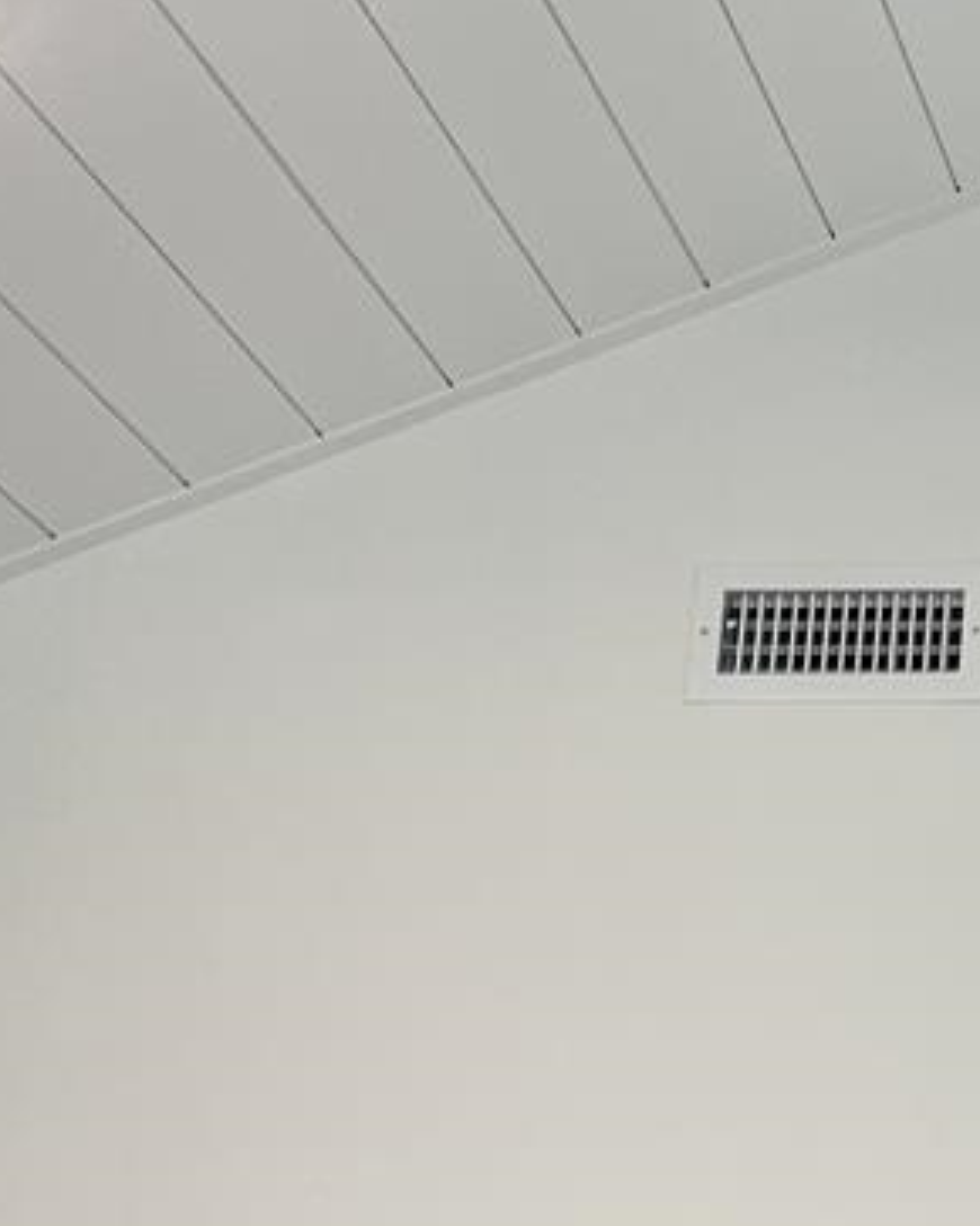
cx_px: 1845
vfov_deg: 17.1
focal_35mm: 112
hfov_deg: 12.4
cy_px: 284
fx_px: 4064
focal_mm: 5.1
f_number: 1.6
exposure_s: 1/174
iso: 40
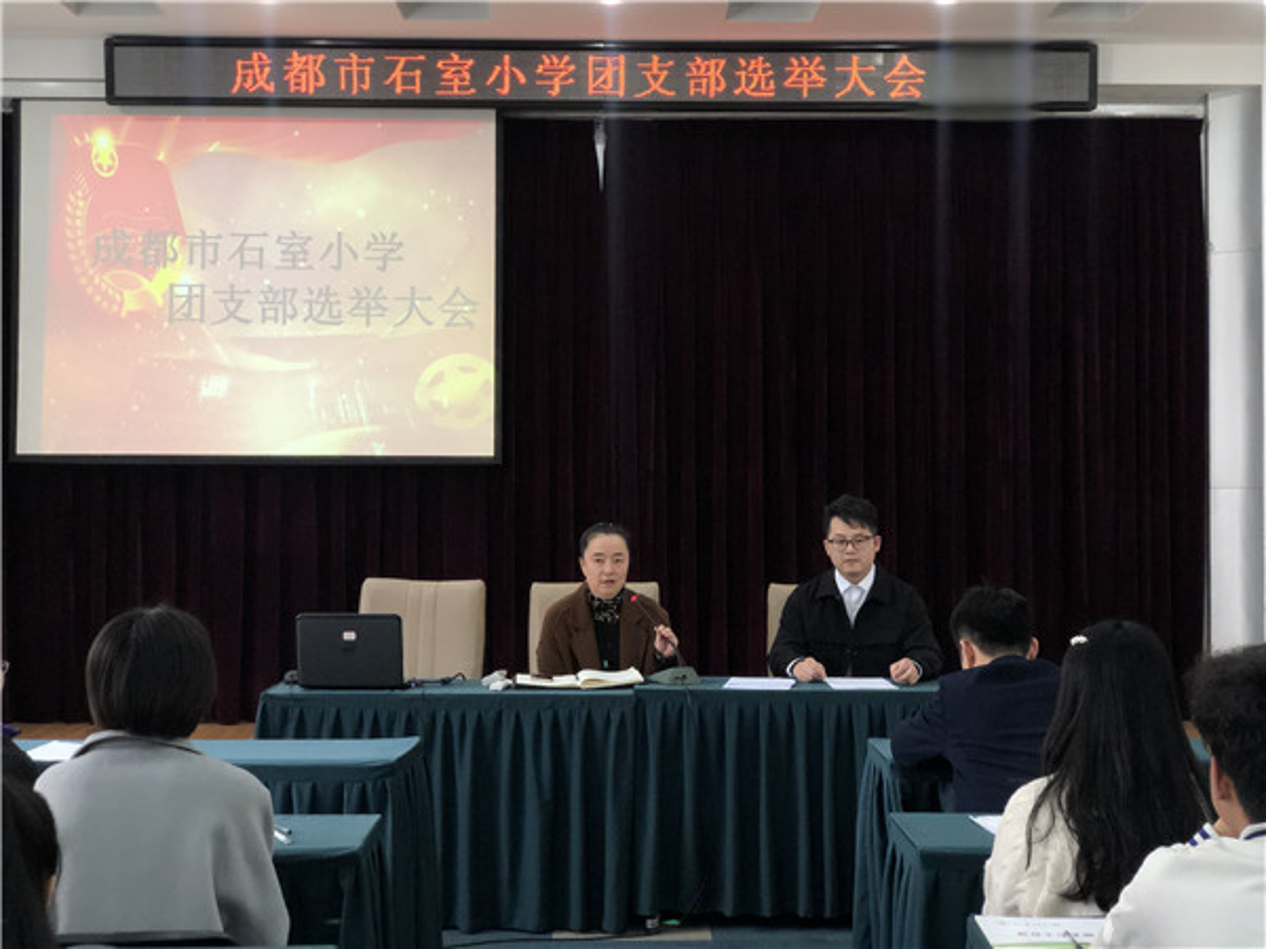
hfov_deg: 36.8
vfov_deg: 28.0
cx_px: 633
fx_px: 1902
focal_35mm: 52
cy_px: 474
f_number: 2.4
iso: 100
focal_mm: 6
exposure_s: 1/50
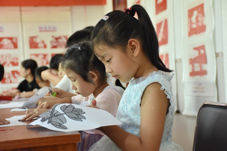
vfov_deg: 16.3
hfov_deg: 24.2
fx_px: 530
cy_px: 76
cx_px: 114
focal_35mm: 84
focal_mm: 56
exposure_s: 1/80
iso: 1600
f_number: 4.8
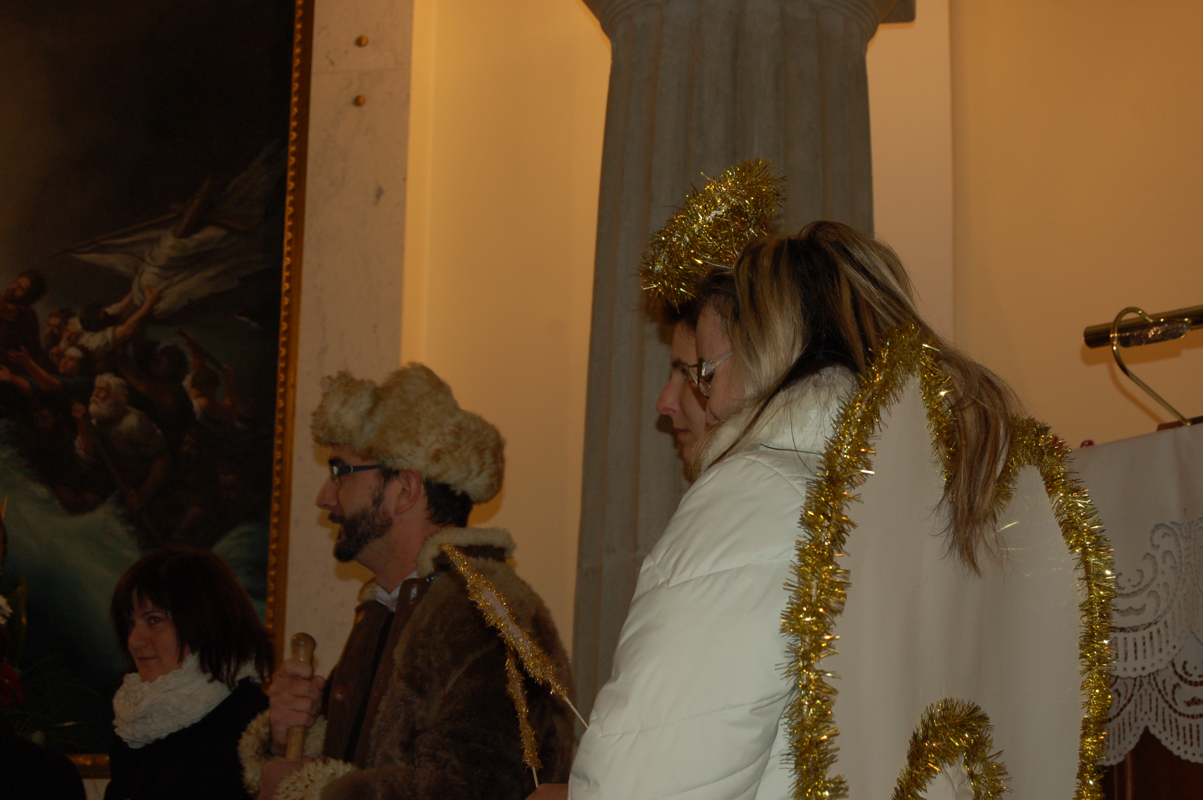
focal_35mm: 82
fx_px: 2754
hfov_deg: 24.6
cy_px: 400
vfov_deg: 16.5
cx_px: 602
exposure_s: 1/60
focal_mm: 55
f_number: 5.6
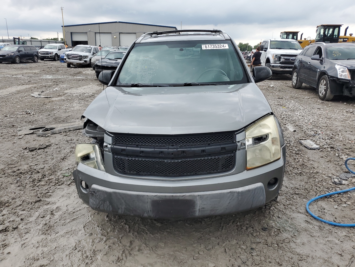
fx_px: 267
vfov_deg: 53.1
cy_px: 134
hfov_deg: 67.3
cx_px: 178
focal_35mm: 26
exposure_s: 1/769
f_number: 1.5
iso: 50
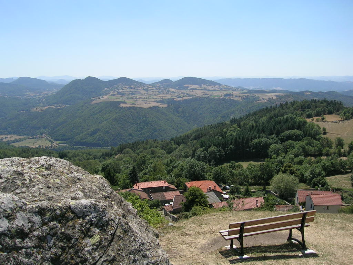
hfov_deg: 52.6
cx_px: 176
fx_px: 357
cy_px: 132
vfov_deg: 40.7
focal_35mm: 35
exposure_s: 1/471
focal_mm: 5.4
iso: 50
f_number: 4.8
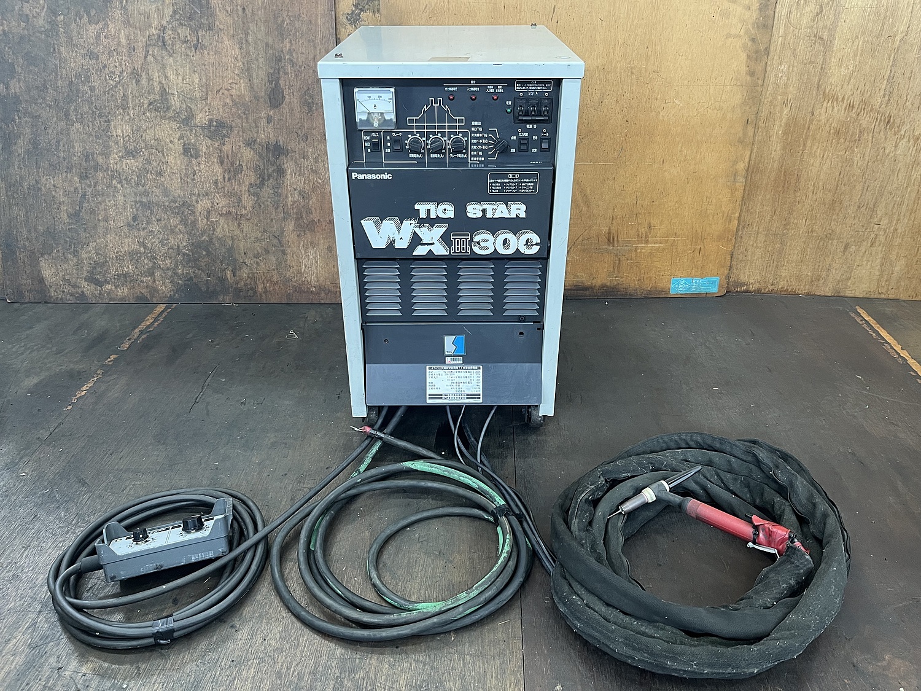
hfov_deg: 67.3
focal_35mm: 26
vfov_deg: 53.1
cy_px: 346
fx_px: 692
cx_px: 460
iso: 200
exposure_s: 1/60
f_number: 1.6
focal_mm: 5.1
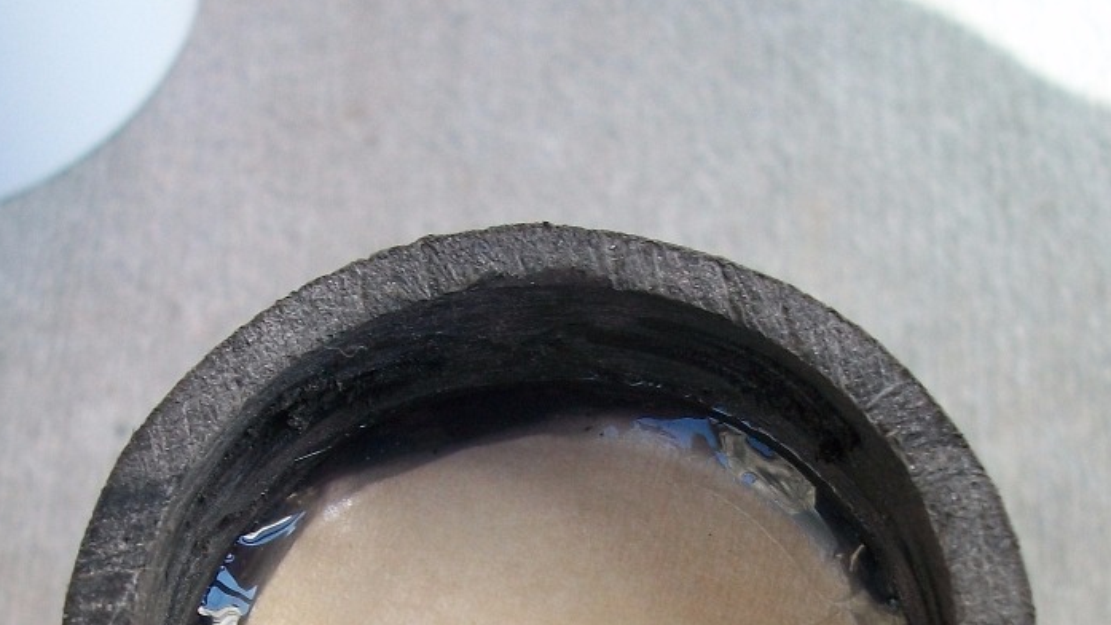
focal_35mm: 72
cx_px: 451
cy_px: 773
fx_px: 2121
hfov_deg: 29.3
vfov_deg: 16.0
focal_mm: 5.7
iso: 80
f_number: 2.9
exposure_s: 1/100
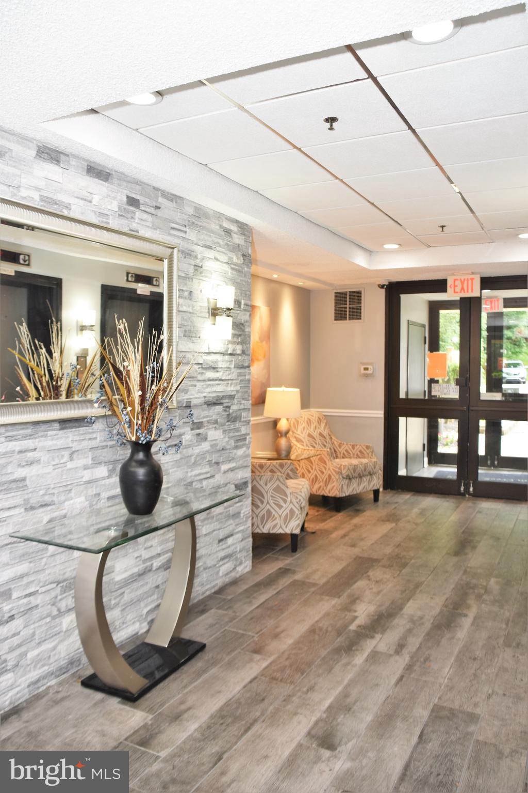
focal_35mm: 27
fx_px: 594
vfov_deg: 67.4
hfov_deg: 47.9
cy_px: 396
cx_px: 264
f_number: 4
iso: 220
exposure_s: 1/60
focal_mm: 18
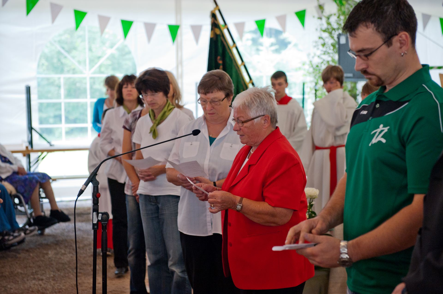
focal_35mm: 70
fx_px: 861
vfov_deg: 19.4
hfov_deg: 28.9
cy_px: 147
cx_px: 222
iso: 1600
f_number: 4
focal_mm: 70
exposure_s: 1/100
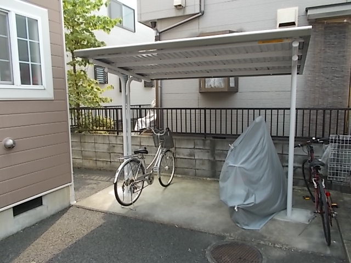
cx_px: 176
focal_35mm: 26
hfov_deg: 67.3
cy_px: 132
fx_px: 264
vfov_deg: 53.1
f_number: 3.2
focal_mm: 4.6
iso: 125
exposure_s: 1/250
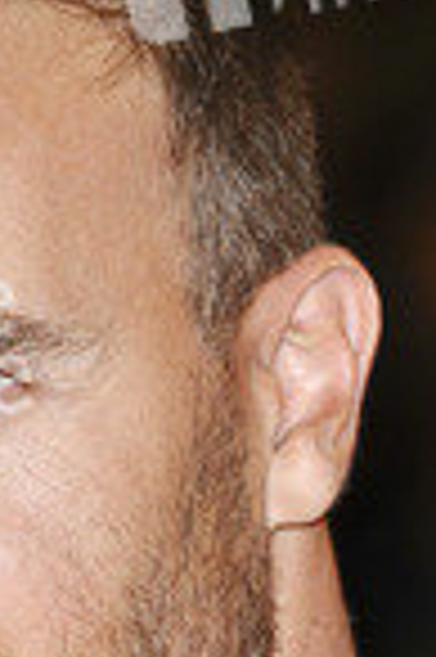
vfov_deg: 3.2
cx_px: -65
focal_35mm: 638
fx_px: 11624
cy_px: 612
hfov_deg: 2.1
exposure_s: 1/200
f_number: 4.5
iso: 320
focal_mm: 155
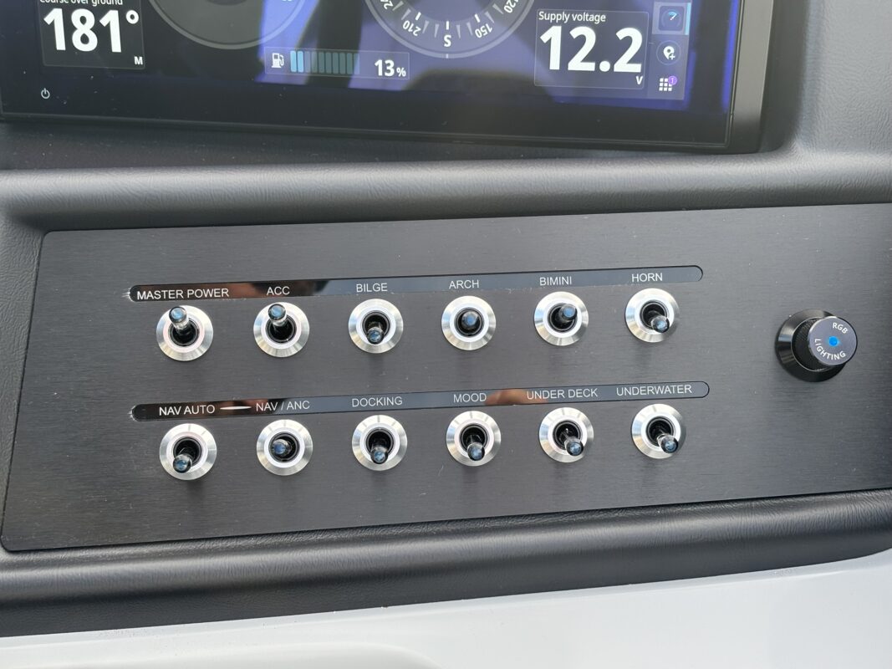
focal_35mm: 52
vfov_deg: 28.0
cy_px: 334
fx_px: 1340
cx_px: 446
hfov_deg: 36.8
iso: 32
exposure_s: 1/175
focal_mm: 5.96
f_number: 1.6
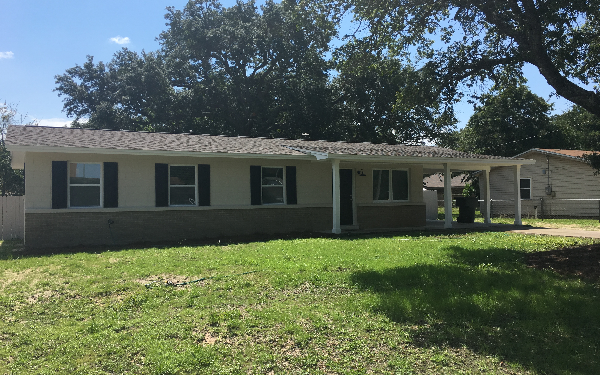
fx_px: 507
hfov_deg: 61.2
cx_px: 299
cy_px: 186
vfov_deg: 40.6
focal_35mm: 31
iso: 25
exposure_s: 1/1570
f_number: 2.2
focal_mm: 4.15
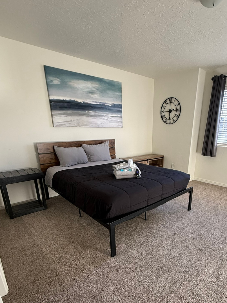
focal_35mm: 20
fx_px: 175
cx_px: 138
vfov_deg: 80.3
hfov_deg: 65.3
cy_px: 189
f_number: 2.2
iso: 125
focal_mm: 2.22
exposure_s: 1/99
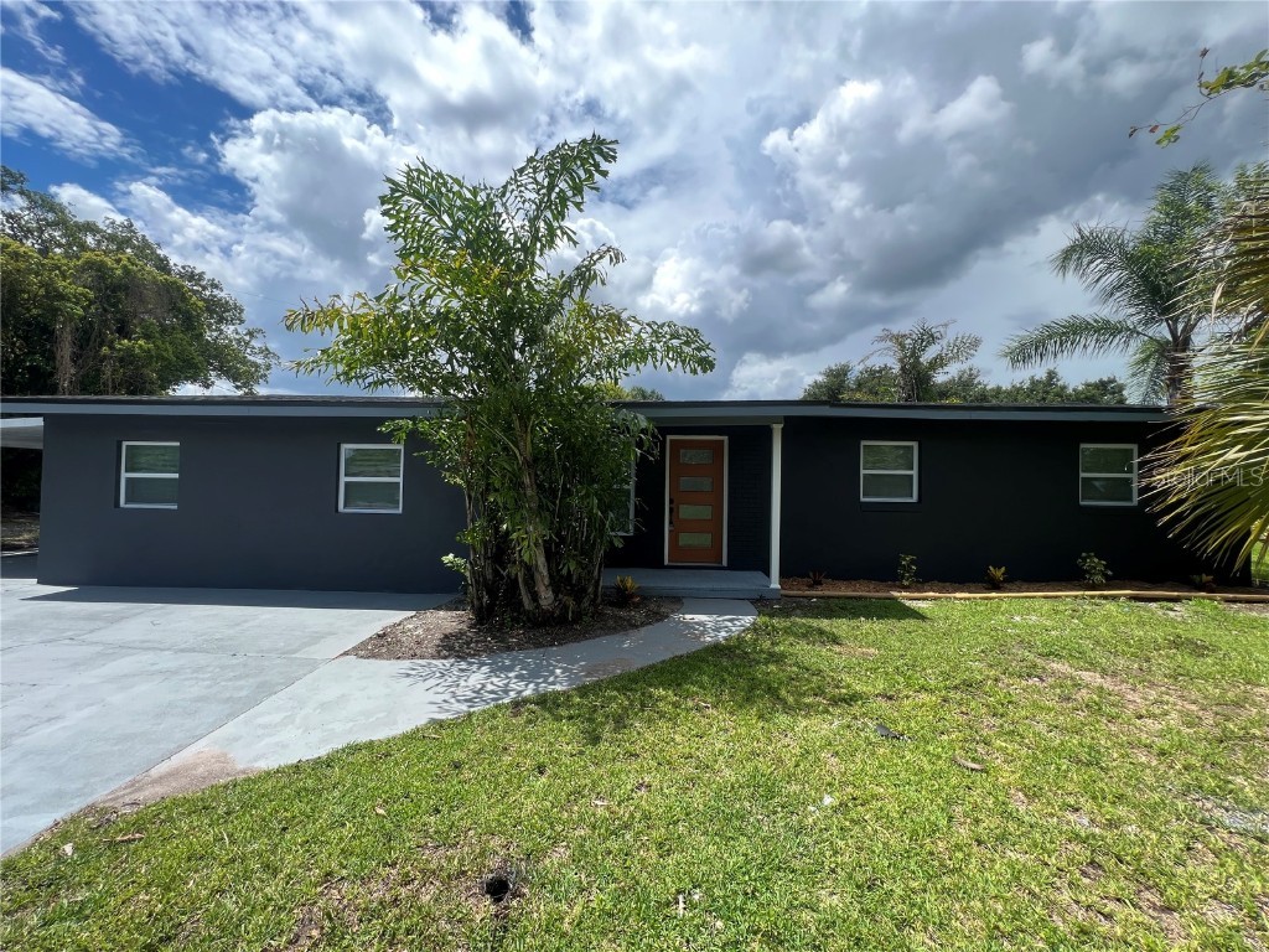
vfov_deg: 89.9
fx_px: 477
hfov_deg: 106.2
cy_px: 476
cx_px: 634
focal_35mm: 13
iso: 32
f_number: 1.8
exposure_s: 1/1033
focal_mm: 1.57
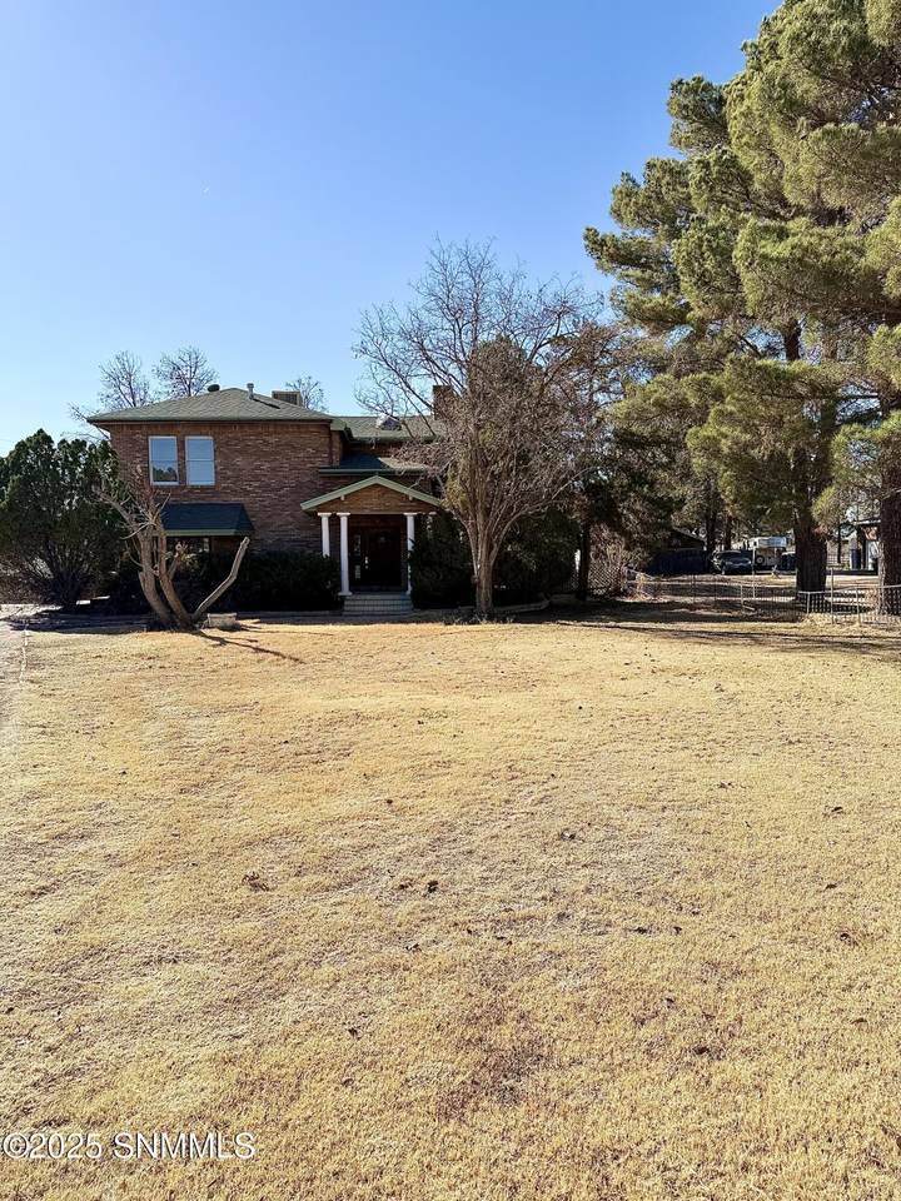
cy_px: 600
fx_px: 833
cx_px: 450
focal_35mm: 24
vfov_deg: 71.6
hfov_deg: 56.8
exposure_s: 1/4405
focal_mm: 6.76
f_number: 1.78
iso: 80
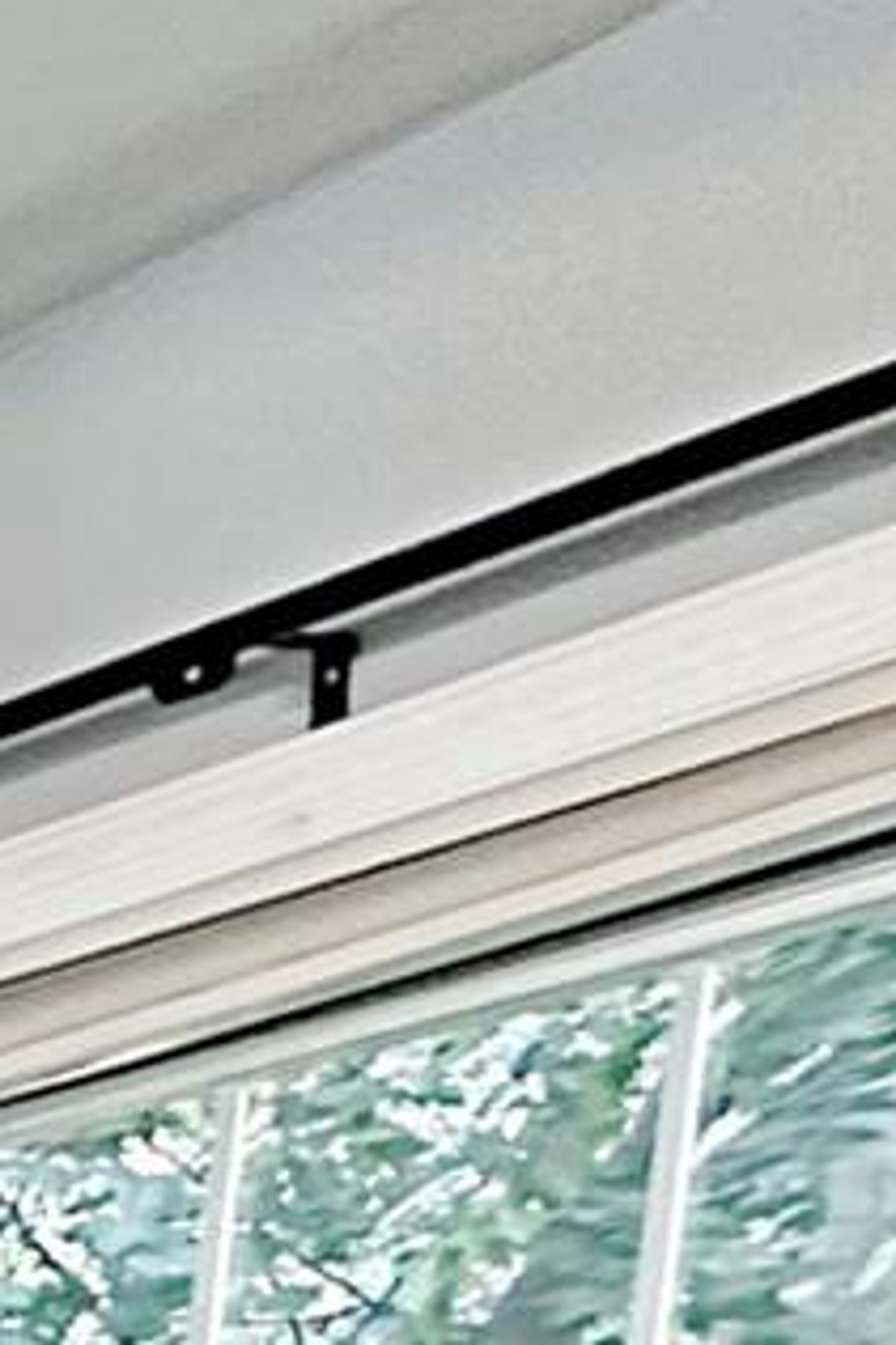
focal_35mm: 94
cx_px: -3210
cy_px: 2363
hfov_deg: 7.0
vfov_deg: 17.8
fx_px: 3513
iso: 800
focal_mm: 2.22
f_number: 2.2
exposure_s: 1/60
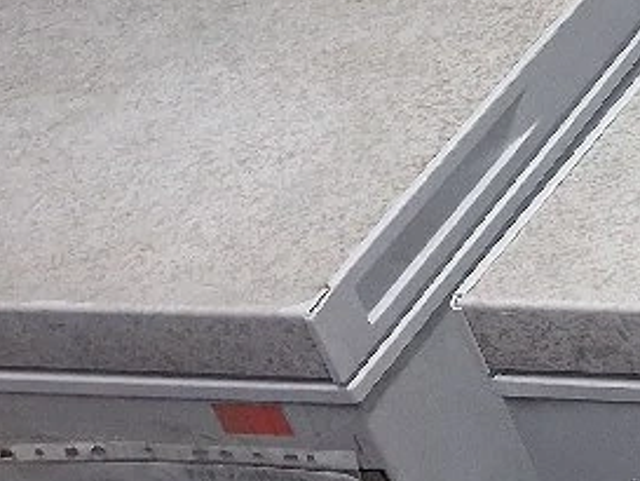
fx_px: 1831
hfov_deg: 17.1
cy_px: 429
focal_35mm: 99
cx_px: 1071
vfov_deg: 14.8
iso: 320
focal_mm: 4
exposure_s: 1/100
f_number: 1.8
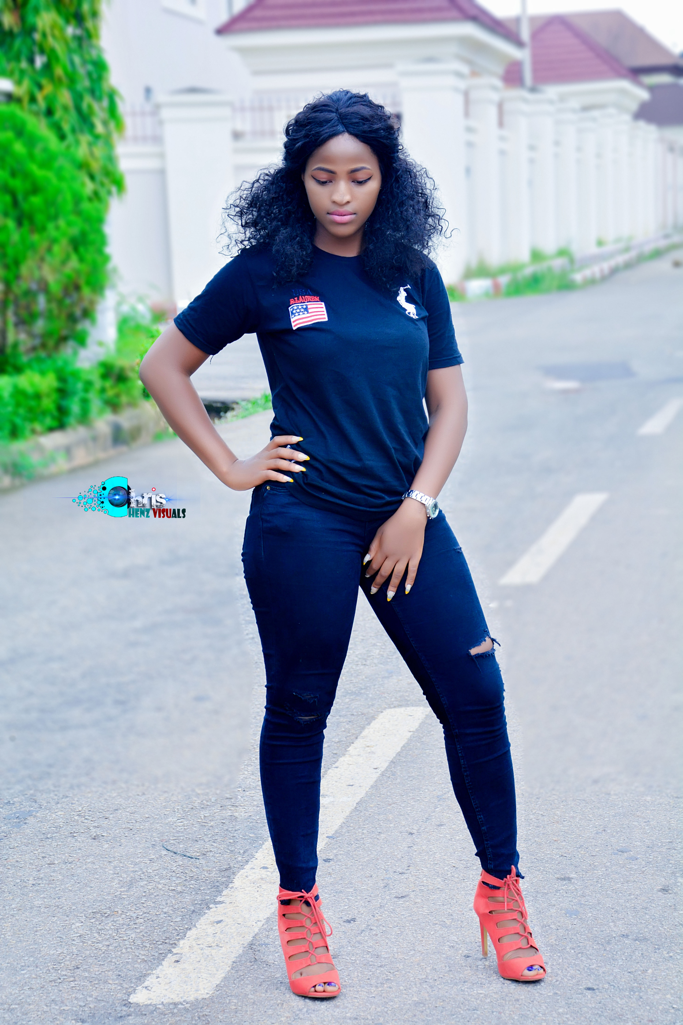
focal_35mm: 93
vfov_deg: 21.9
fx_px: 2646
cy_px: 512
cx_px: 342
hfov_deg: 14.7
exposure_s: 1/125
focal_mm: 62
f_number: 5.6
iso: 250
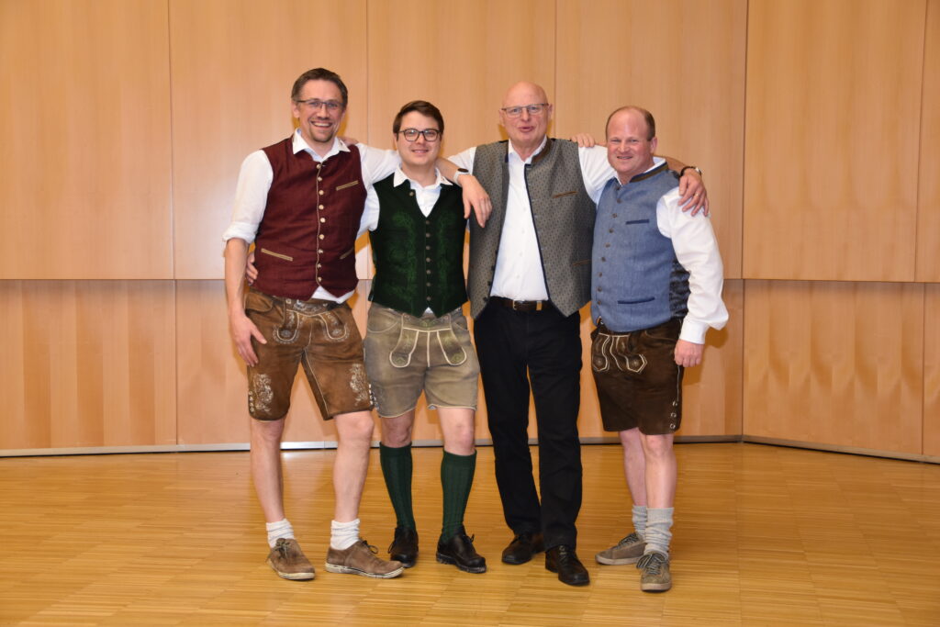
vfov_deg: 26.5
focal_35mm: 51
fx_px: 1332
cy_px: 314
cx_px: 470
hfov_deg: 38.9
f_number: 4.2
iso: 450
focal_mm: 34
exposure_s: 1/60
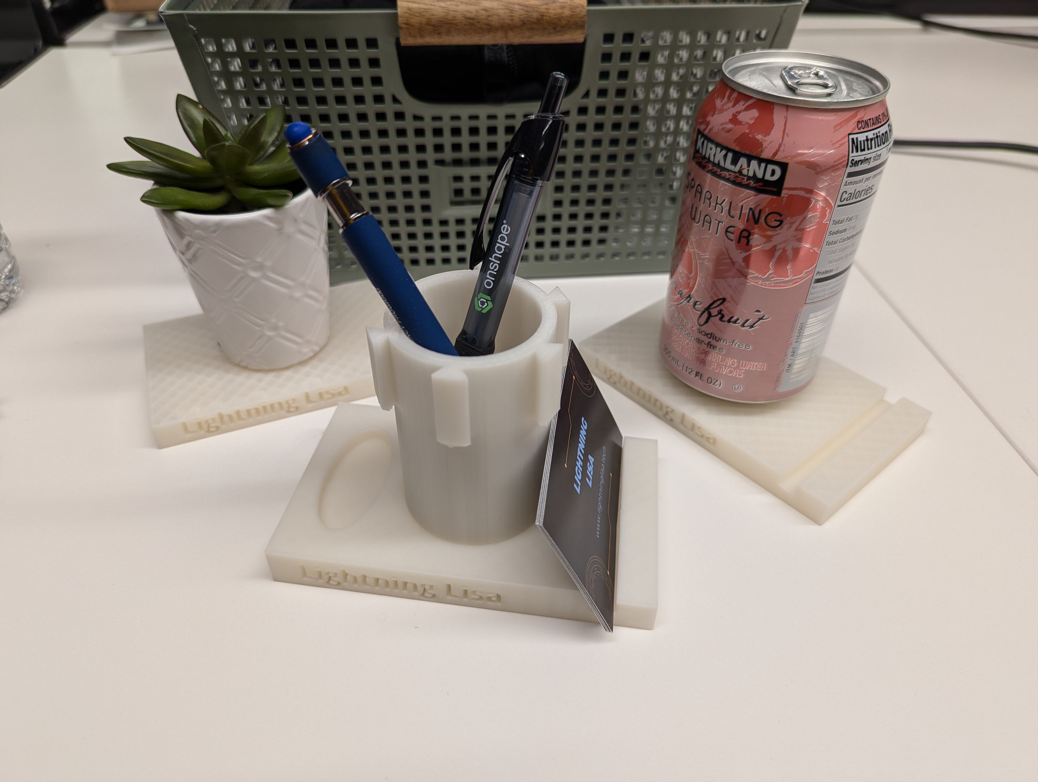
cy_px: 391
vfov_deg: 56.9
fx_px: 721
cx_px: 519
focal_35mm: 24
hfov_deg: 71.5
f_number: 1.85
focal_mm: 6.81
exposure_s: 1/23.8
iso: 121
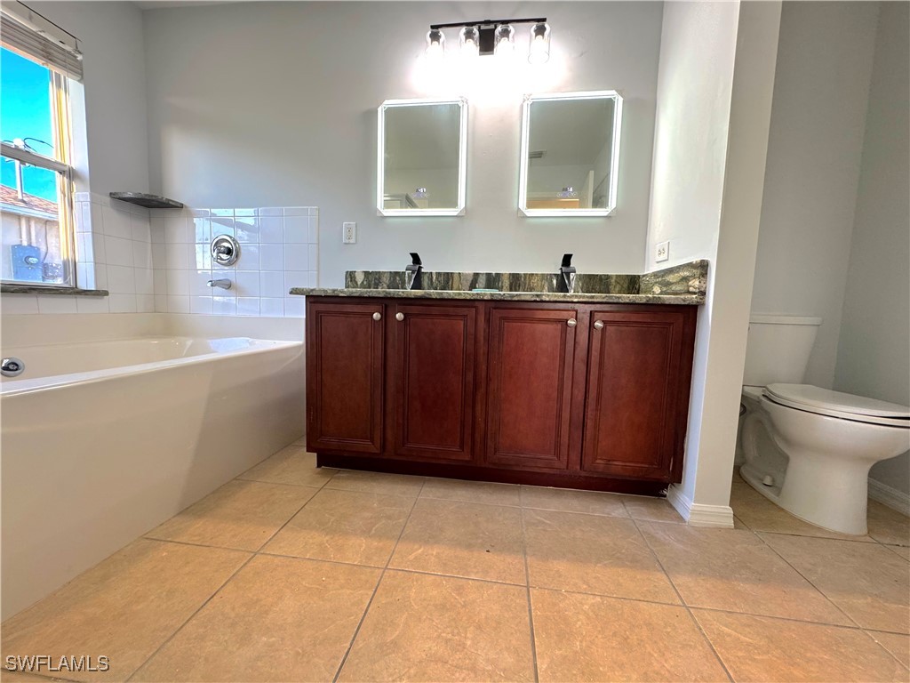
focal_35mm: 14
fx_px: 368
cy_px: 342
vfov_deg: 85.7
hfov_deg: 102.1
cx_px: 455
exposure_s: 1/120
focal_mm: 2.22
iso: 200
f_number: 2.2
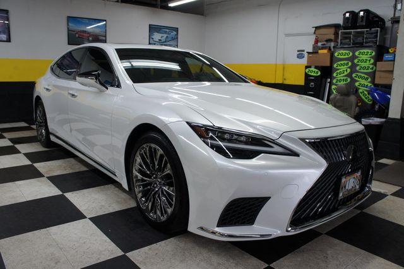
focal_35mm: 27
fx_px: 303
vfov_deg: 47.9
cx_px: 202
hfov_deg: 67.4
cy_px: 134
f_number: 4.5
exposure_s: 1/40
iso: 200
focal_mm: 18
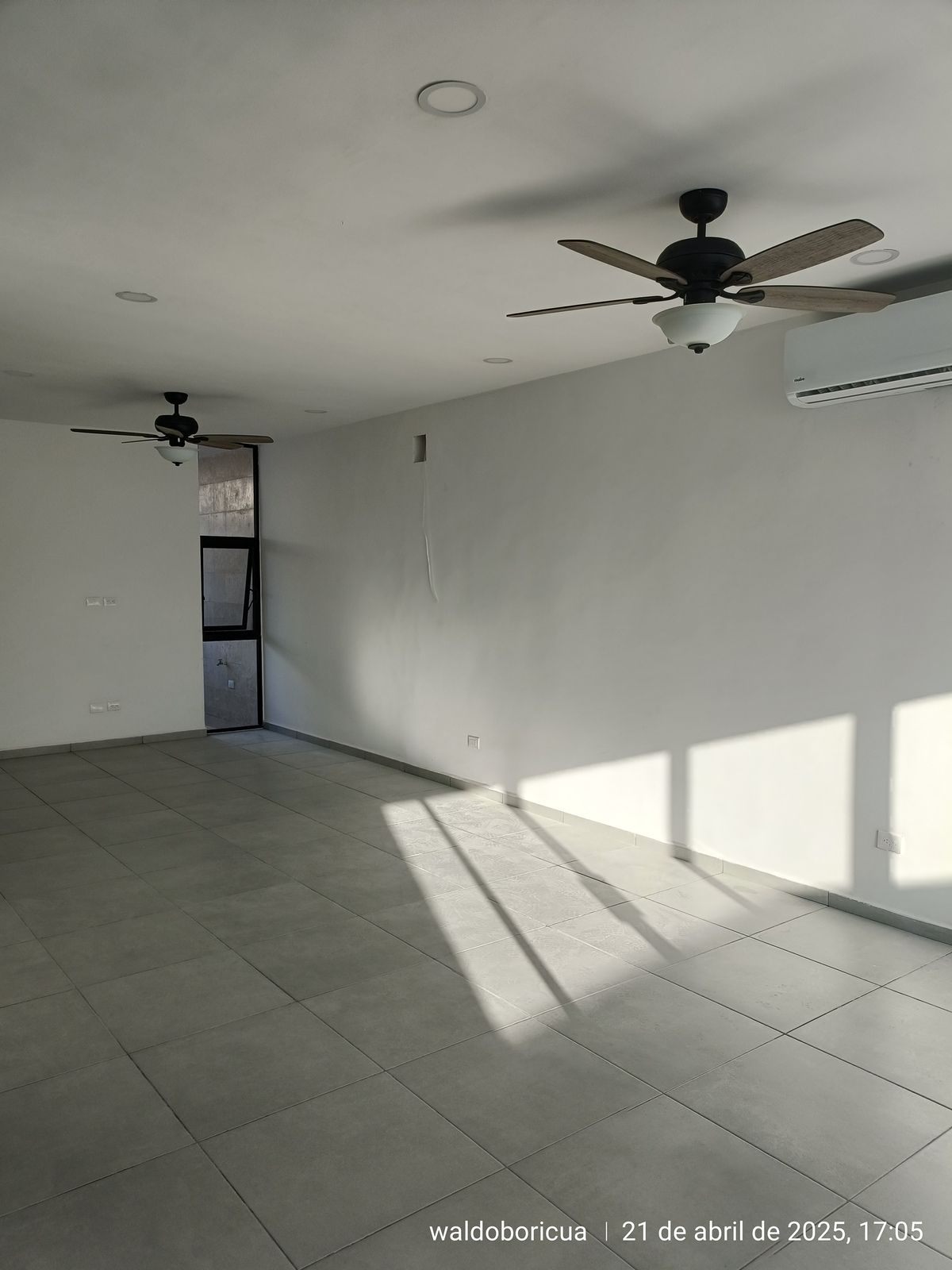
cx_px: 476
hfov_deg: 54.9
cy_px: 635
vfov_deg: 69.4
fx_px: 917
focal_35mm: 25
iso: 50
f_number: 1.7
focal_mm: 4.7
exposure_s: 1/118
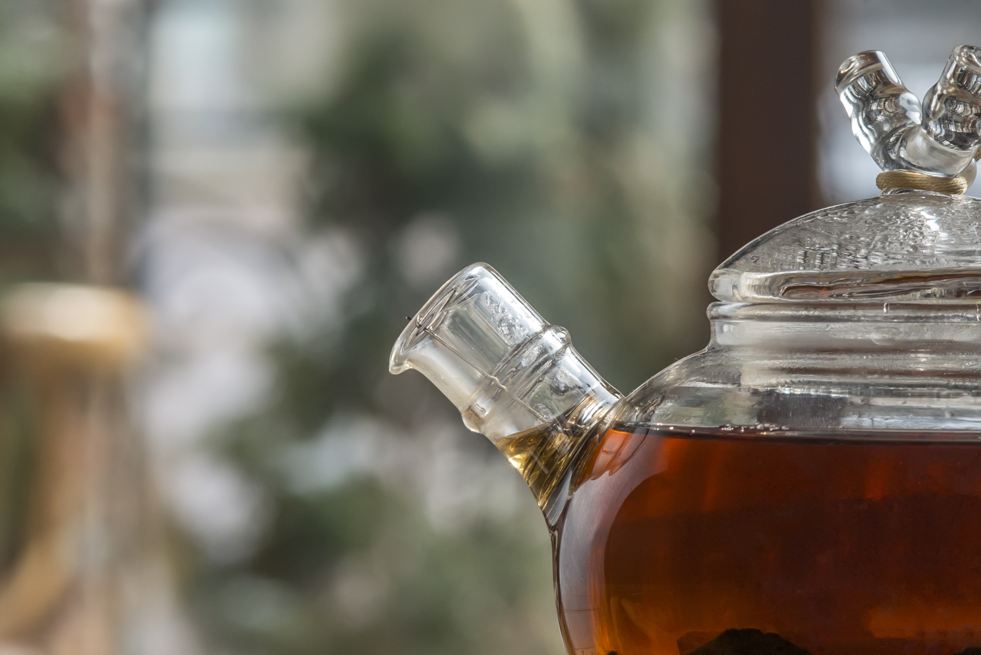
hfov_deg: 7.8
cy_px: 256
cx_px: 624
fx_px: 7196
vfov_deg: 5.2
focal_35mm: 264
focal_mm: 105
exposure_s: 1/125
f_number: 10
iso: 400
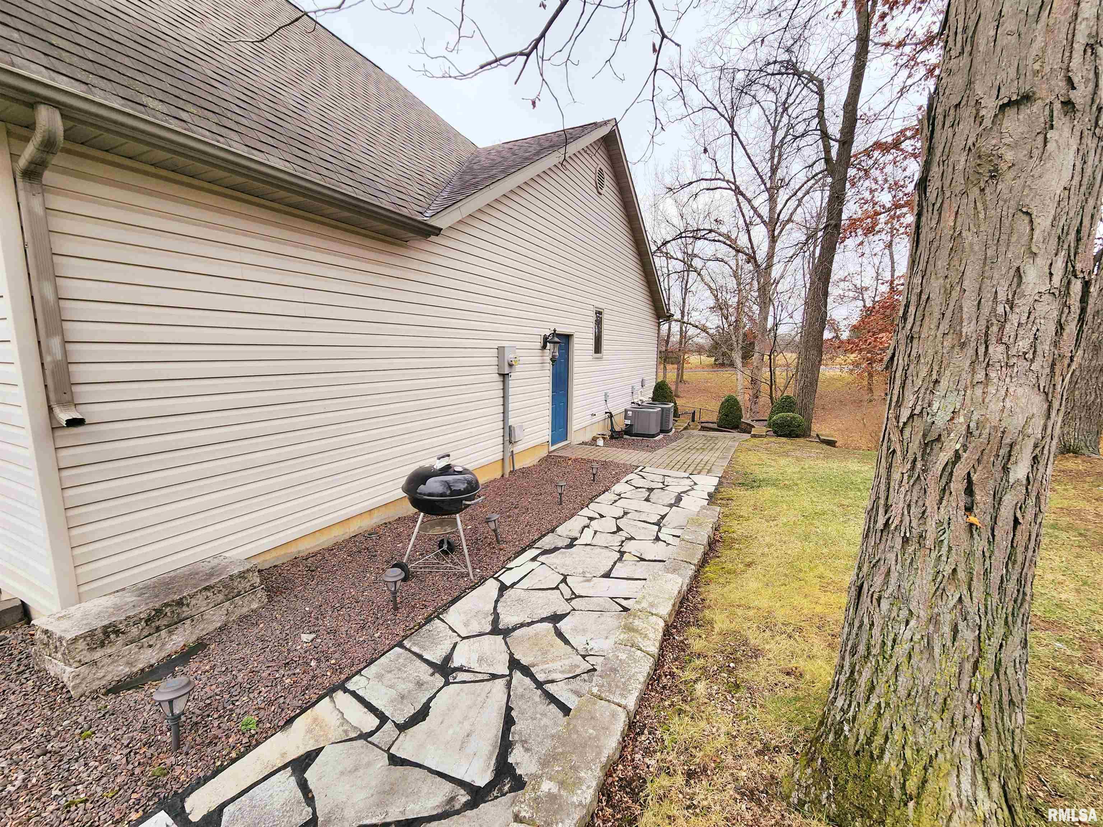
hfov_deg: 106.2
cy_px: 414
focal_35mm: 13
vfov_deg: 89.9
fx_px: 414
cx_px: 552
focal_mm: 2.2
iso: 50
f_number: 2.2
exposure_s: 1/455
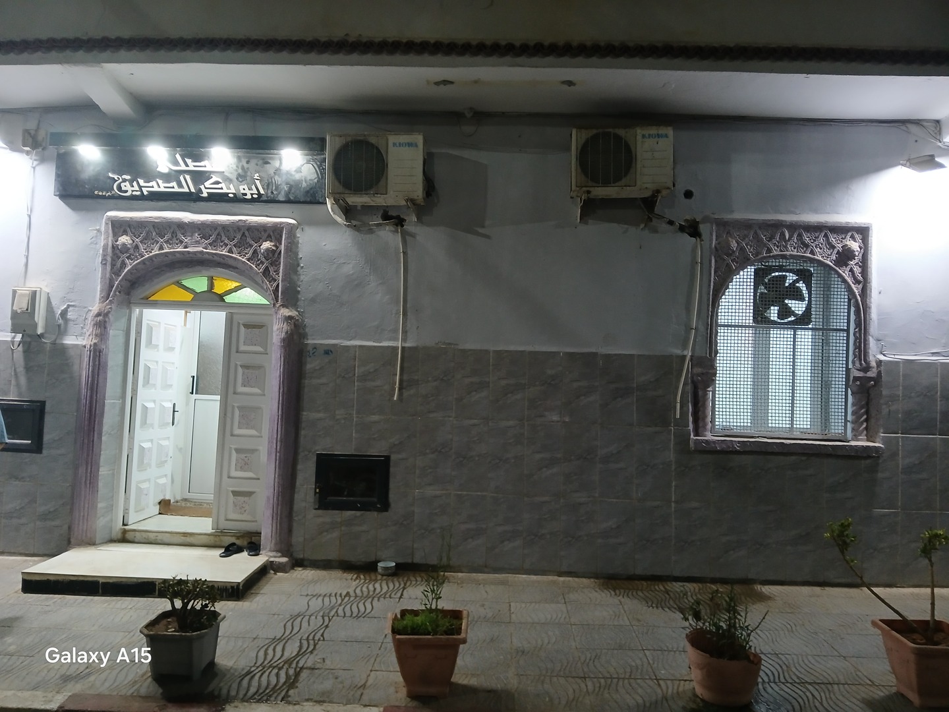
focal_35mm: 26
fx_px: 713
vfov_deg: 53.1
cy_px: 356
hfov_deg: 67.3
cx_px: 474
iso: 250
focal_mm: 3.98
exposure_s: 1/33
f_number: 1.8
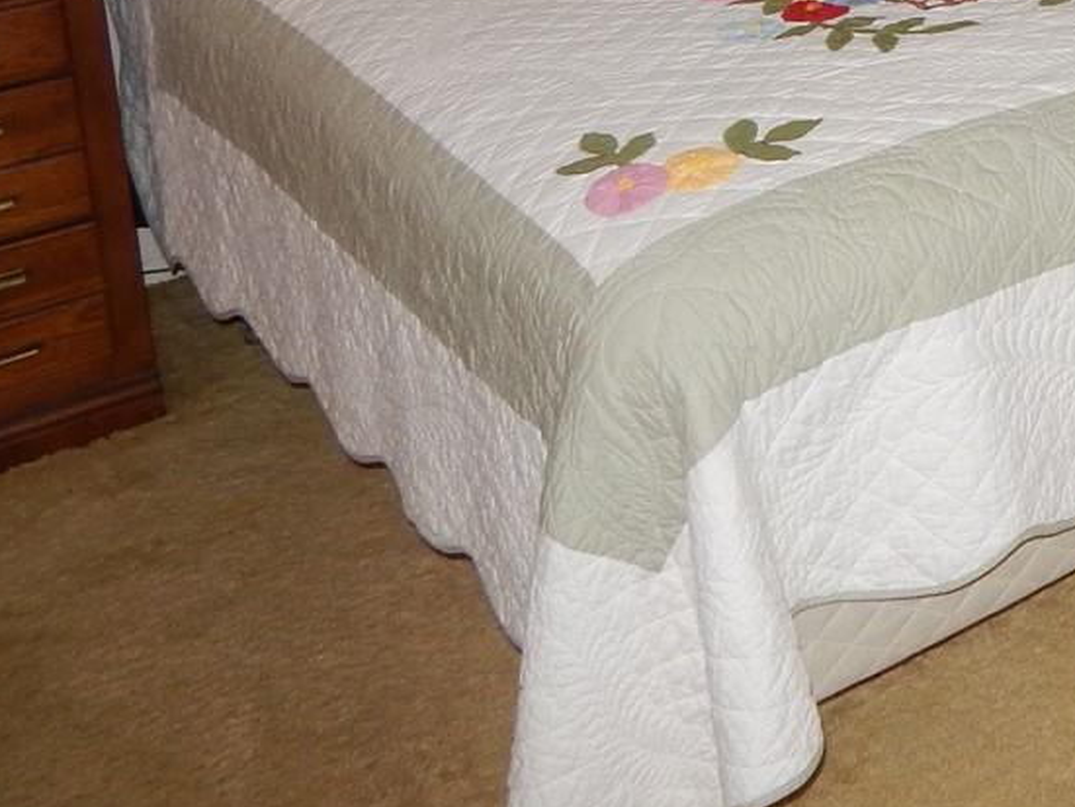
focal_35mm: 64
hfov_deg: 24.9
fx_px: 1988
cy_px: -279
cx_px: 1511
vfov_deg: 20.7
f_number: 3
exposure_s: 1/30
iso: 200
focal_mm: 4
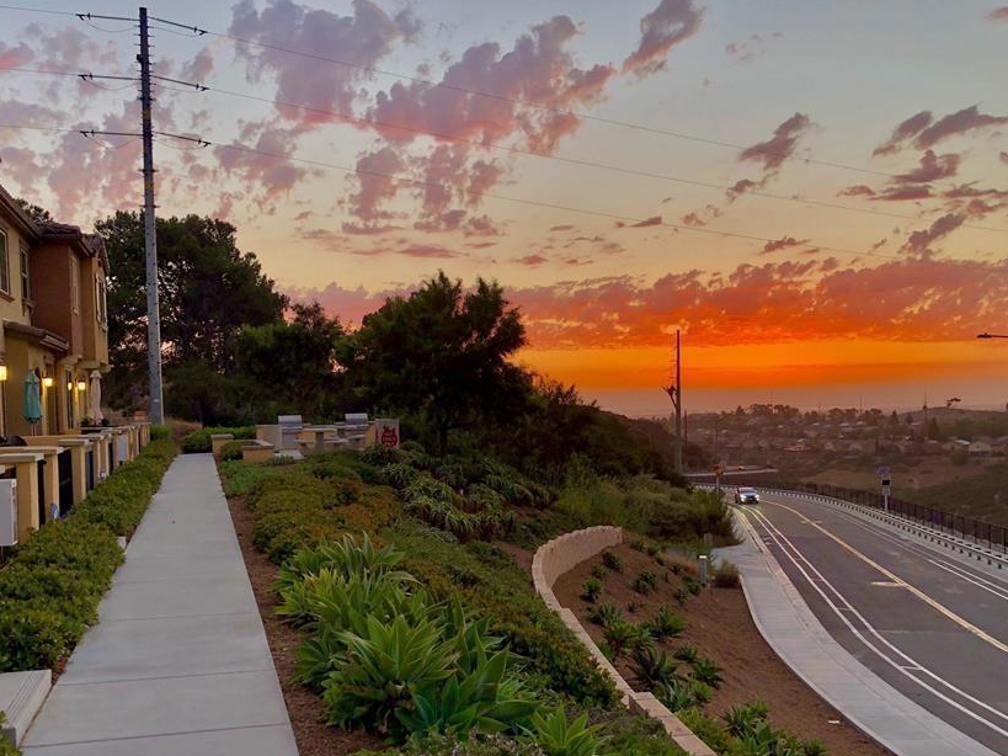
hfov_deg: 52.6
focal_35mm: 35
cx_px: 501
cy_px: 464
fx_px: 1019
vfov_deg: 40.5
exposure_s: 1/120
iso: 64
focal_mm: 3.99
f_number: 1.8
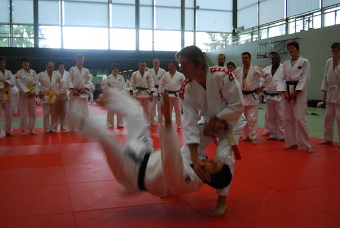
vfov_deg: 34.3
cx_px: 170
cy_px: 114
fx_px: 369
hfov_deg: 49.5
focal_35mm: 39
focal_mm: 26
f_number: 4.2
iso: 200
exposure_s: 1/60
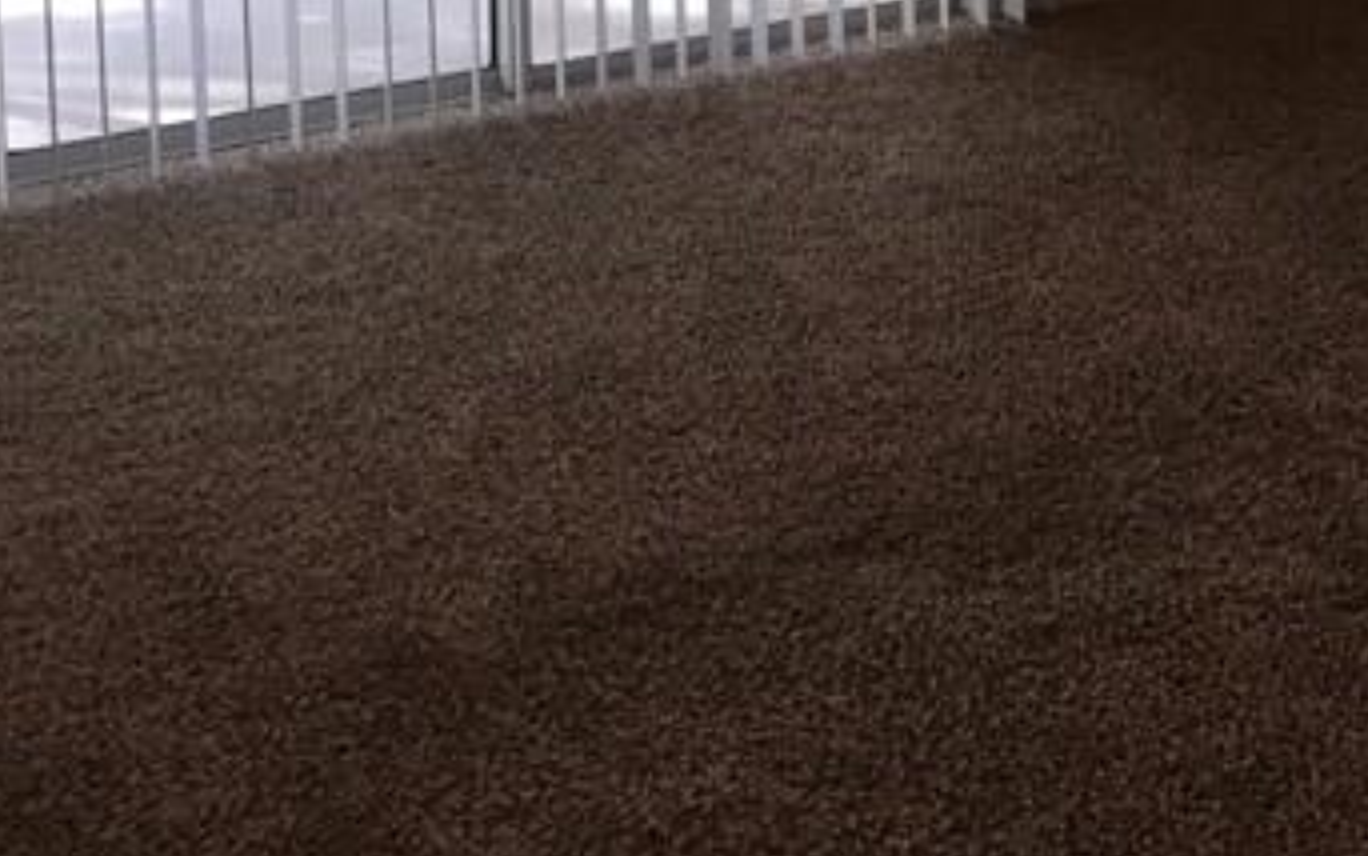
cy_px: -392
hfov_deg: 22.0
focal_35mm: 92
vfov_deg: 13.5
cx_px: 1256
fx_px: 3431
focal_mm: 4.15
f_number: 2.2
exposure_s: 1/40
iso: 25
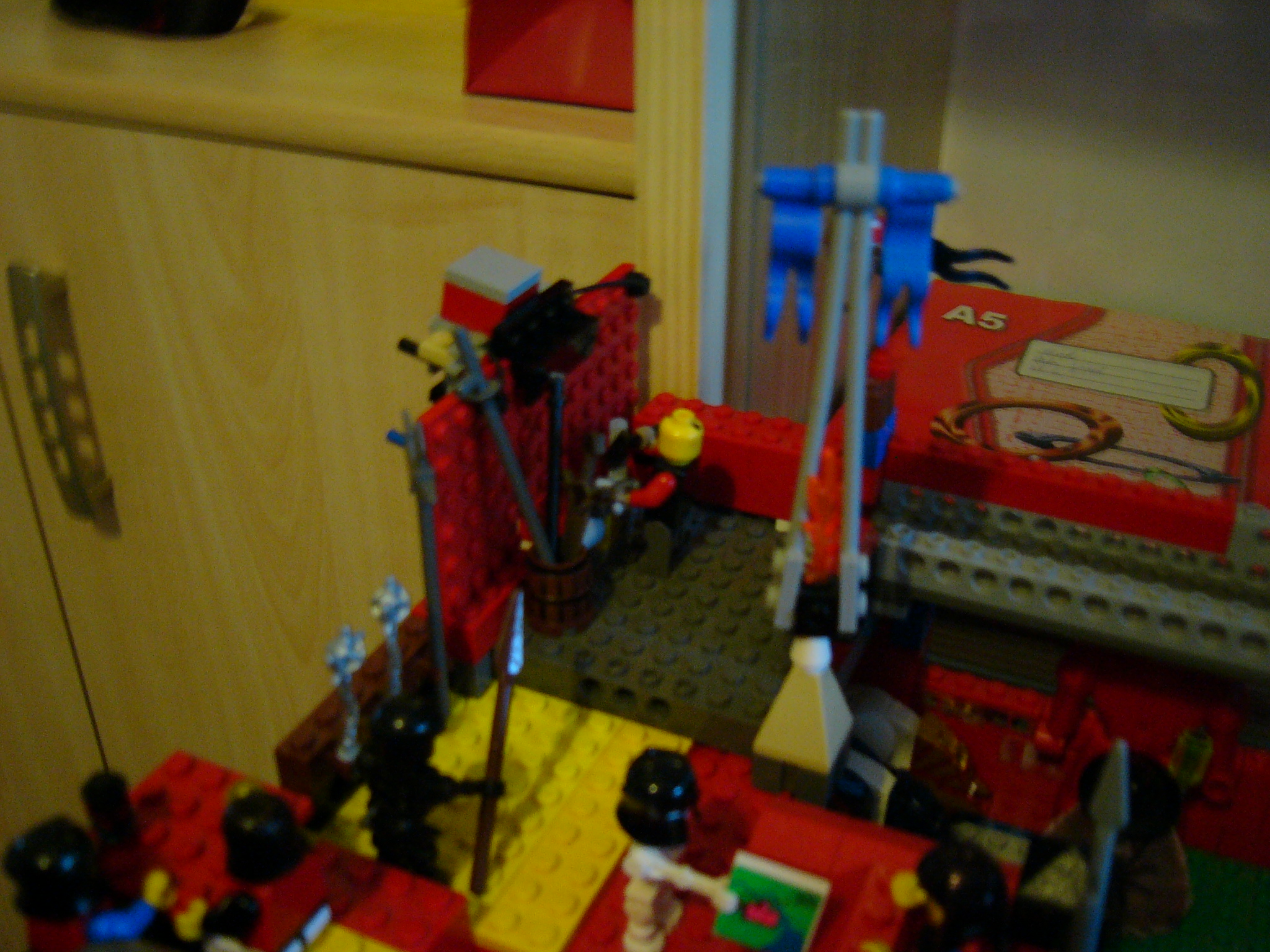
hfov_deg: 52.6
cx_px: 635
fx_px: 1284
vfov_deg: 40.7
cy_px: 476
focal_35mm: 35
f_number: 2.8
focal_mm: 5.8
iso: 200
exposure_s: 1/8
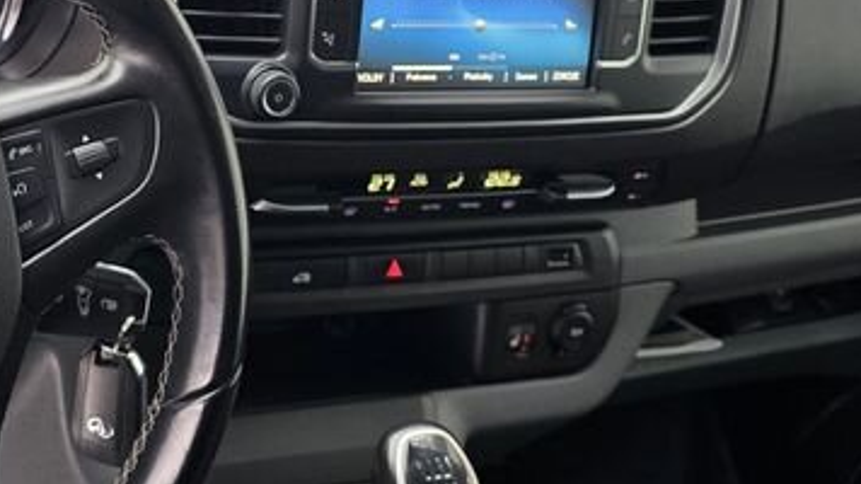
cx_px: 254
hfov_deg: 29.1
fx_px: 1643
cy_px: 140
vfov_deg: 16.7
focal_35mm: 72
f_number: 1.7
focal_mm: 6.3
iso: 125
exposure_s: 1/50
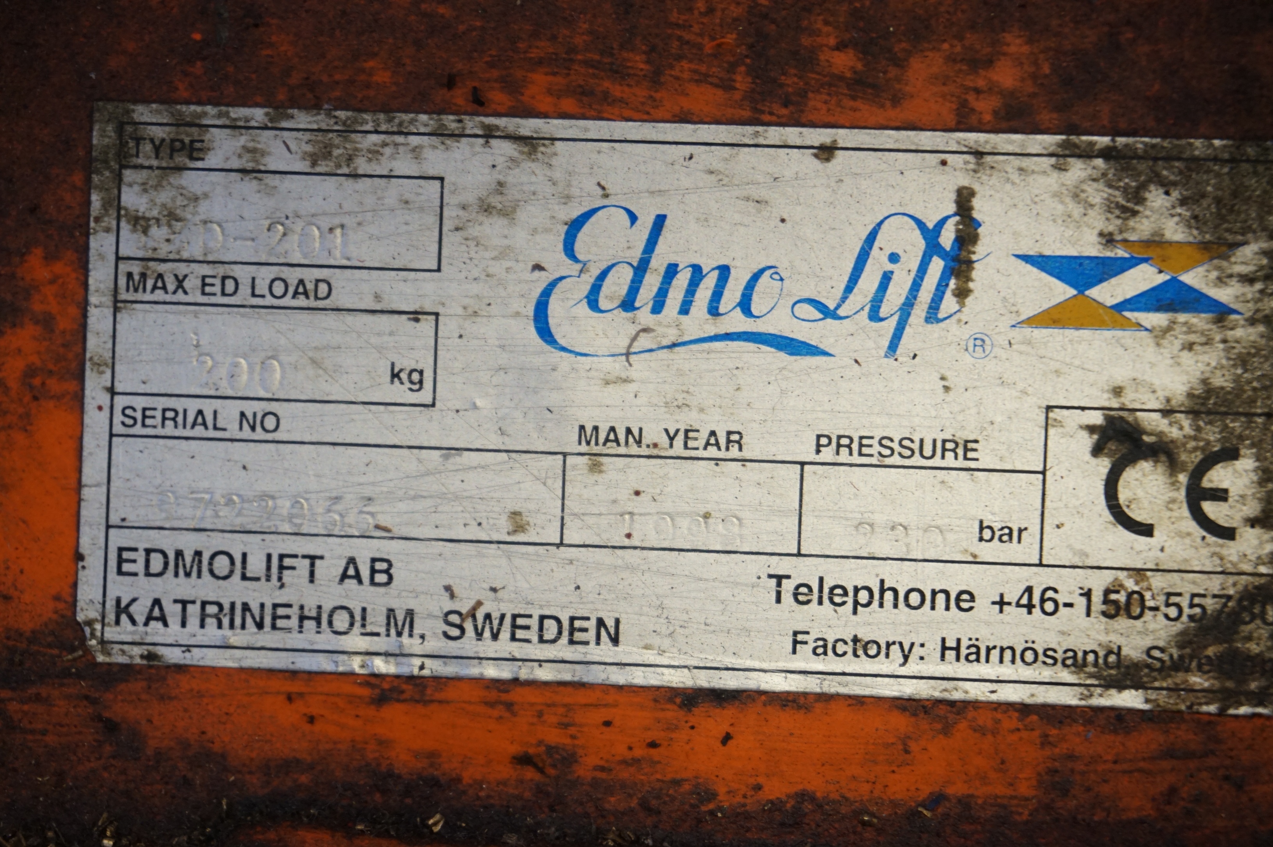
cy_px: 424
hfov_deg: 28.7
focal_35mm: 70
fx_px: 2491
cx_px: 636
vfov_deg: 19.3
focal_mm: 47
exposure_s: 1/80
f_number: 5.6
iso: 1600
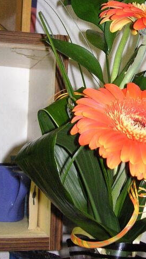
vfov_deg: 31.2
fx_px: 461
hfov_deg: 17.8
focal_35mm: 67
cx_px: 130
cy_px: 85
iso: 160
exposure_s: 1/45
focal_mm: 6.1
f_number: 2.8
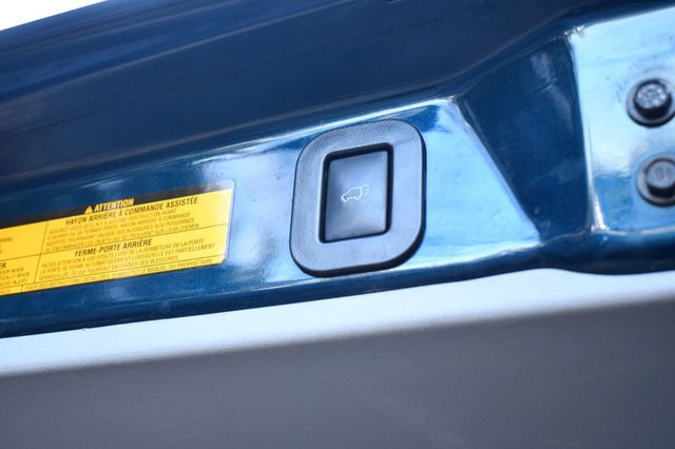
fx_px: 956
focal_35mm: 51
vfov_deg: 26.5
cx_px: 338
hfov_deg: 38.9
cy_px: 224
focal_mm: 34
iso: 1100
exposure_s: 1/125
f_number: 4.5
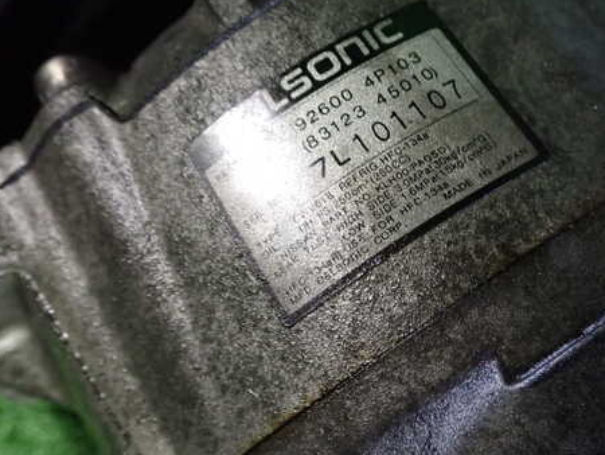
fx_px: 699
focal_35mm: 40
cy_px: 190
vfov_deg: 35.9
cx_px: 355
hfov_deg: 46.6
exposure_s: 1/30
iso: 640
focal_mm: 5.4
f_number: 2.3
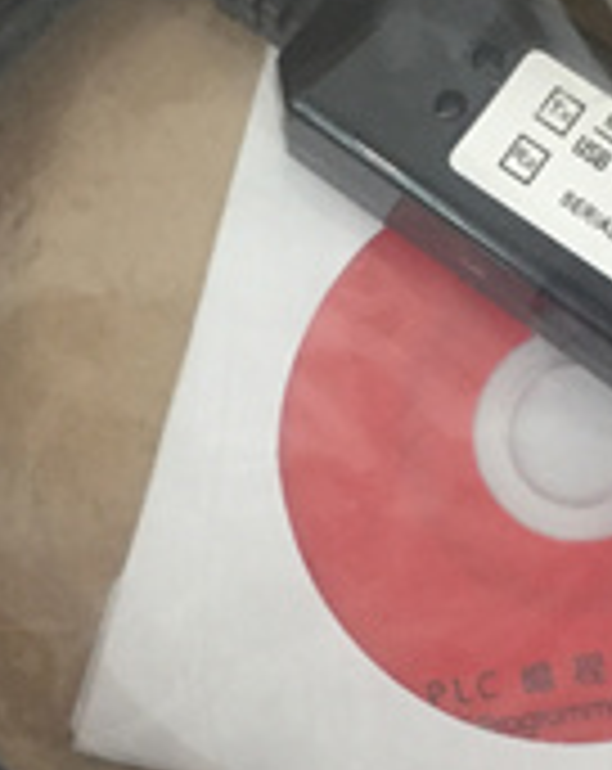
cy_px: 520
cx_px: 360
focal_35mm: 83
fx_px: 1886
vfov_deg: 23.0
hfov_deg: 18.4
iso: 250
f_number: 2.2
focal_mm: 4.15
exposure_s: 1/33
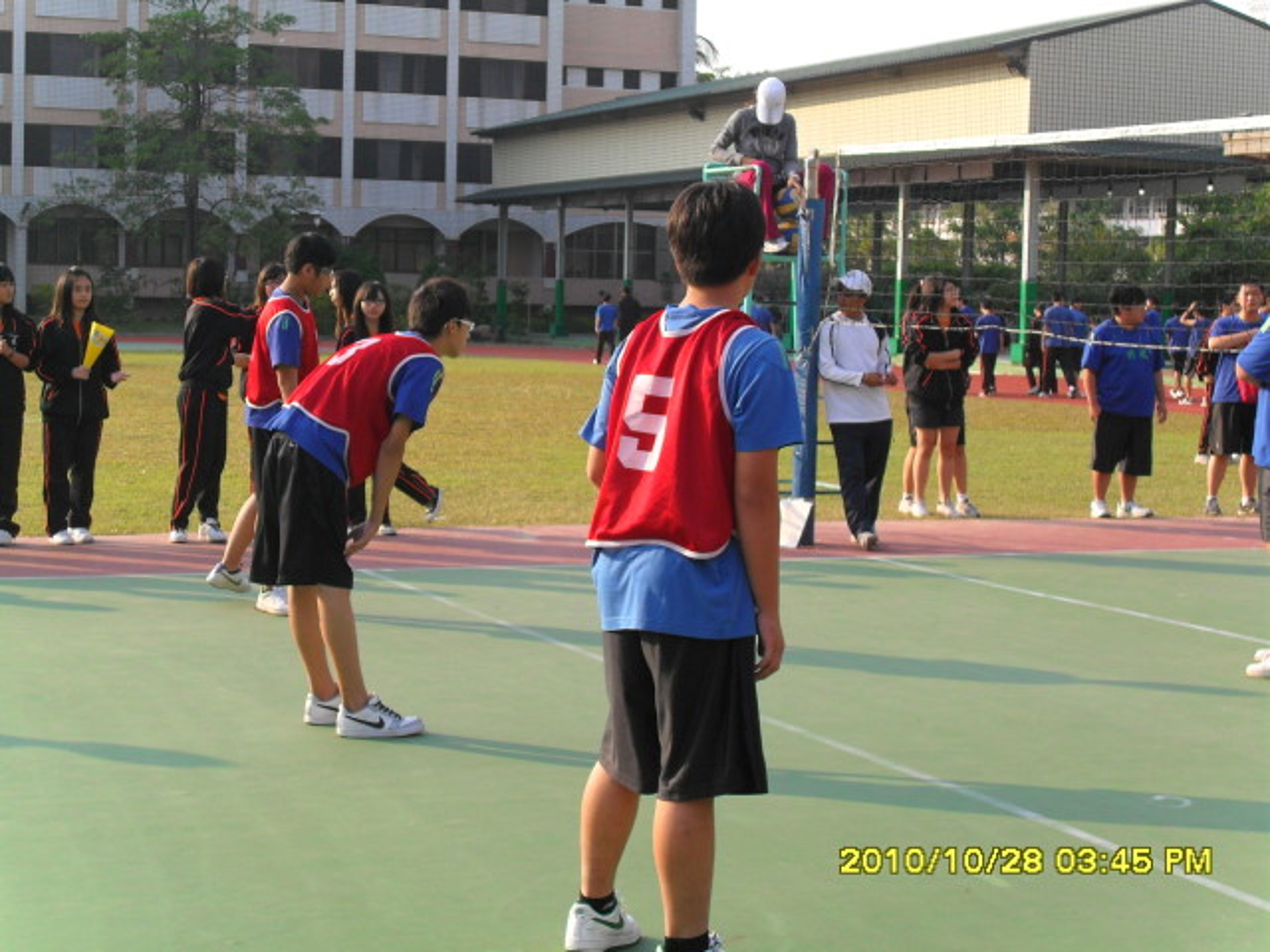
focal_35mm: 70
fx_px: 2568
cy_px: 476
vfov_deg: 21.0
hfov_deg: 27.8
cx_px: 635
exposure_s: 1/350
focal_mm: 12.3
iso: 100
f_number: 4
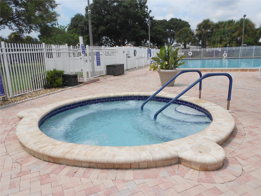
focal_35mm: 26
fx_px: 196
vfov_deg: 53.1
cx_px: 130
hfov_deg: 67.3
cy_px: 98
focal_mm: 4.6
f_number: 3.2
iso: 80
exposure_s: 1/1250
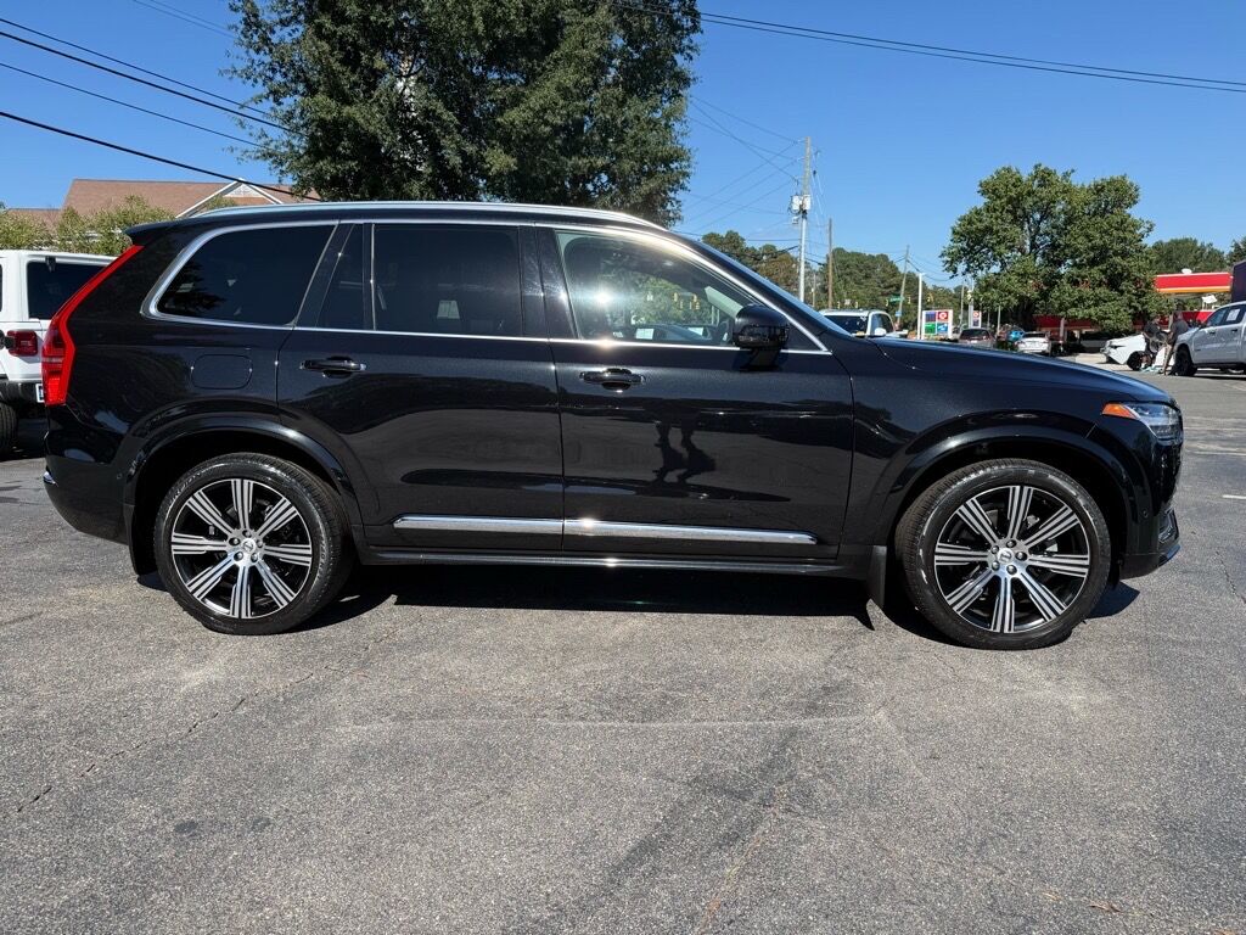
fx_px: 864
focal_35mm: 24
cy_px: 468
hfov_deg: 71.6
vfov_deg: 56.8
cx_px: 623
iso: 80
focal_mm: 6.76
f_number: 1.78
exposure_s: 1/2801
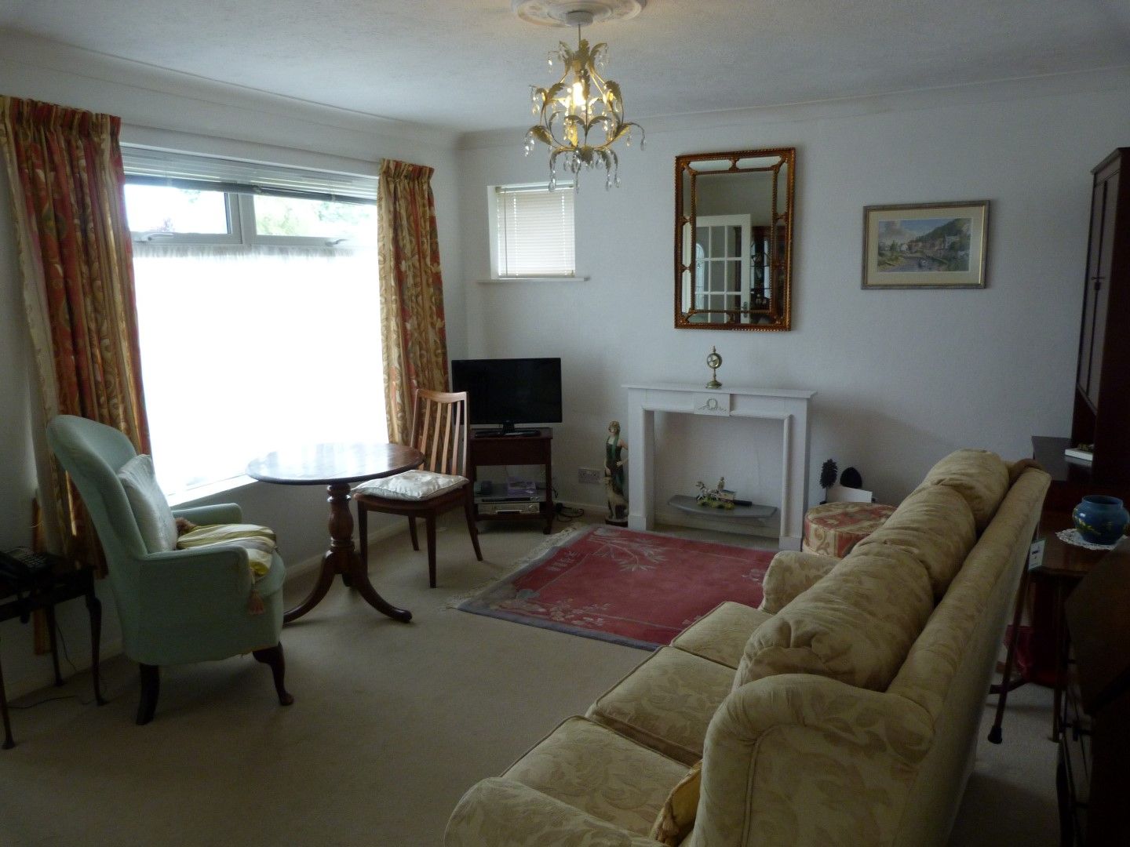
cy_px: 424
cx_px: 565
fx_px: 816
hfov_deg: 69.4
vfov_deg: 54.9
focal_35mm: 25
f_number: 2.8
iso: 200
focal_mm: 4.5
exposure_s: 1/60
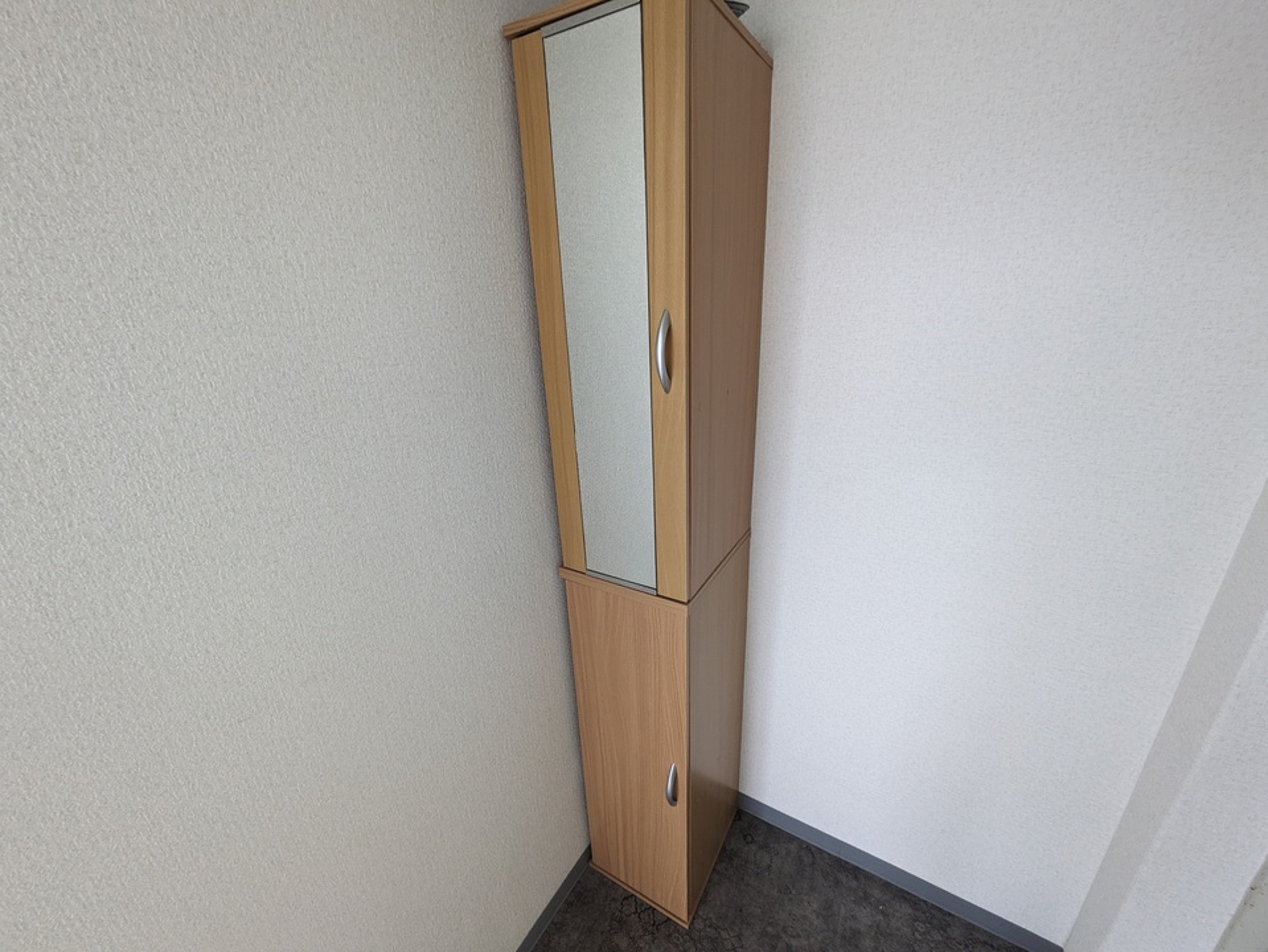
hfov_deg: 102.0
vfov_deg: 85.7
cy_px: 476
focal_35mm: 14
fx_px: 513
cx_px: 634
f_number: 2.2
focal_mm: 1.83
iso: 126
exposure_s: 1/24
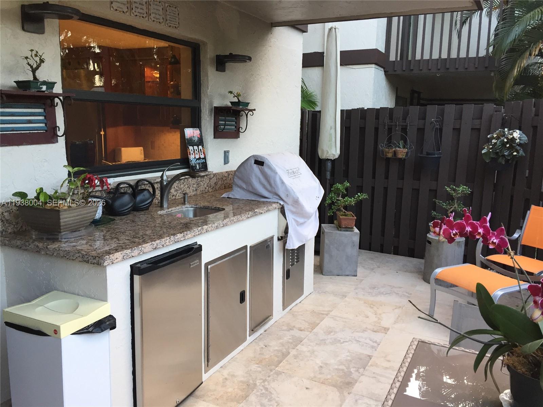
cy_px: 204
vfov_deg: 48.2
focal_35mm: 29
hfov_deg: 61.7
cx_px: 272
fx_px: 455
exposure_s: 1/40
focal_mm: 4.15
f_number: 2.2
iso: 32
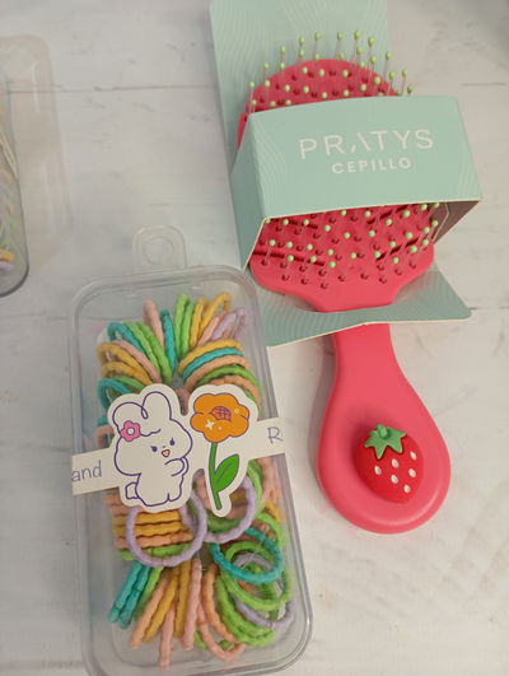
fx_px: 547
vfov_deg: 63.4
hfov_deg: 49.9
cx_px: 254
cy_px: 338
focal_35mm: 28
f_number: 1.8
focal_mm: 4.22
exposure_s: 1/50
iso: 981
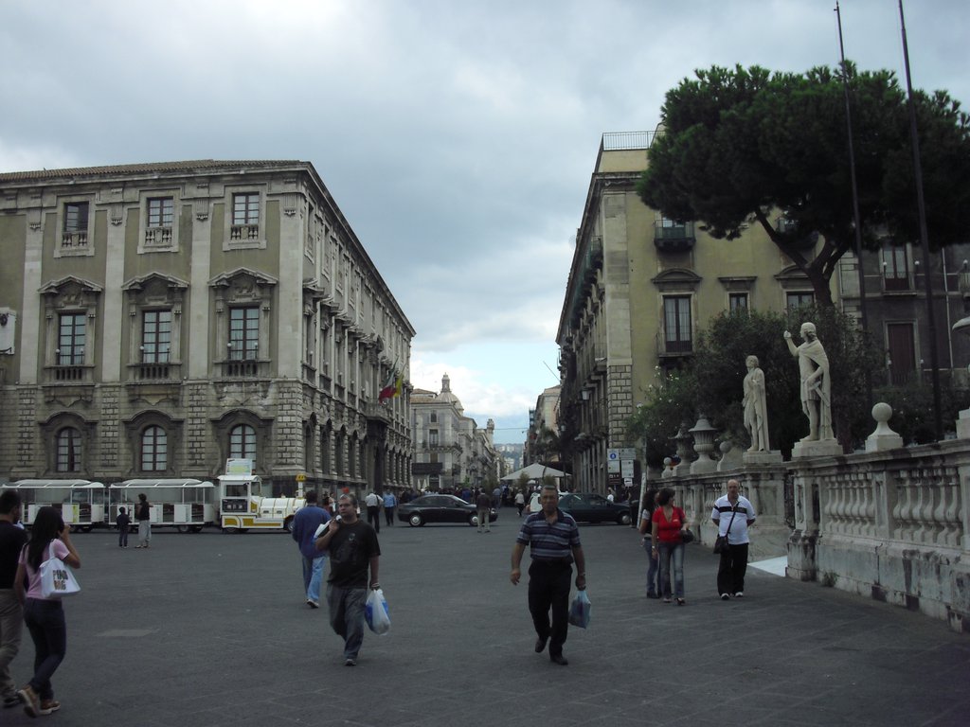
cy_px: 364
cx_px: 485
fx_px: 1065
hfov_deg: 49.0
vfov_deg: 37.7
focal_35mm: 38
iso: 100
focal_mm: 6.2
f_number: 8
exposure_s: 1/100
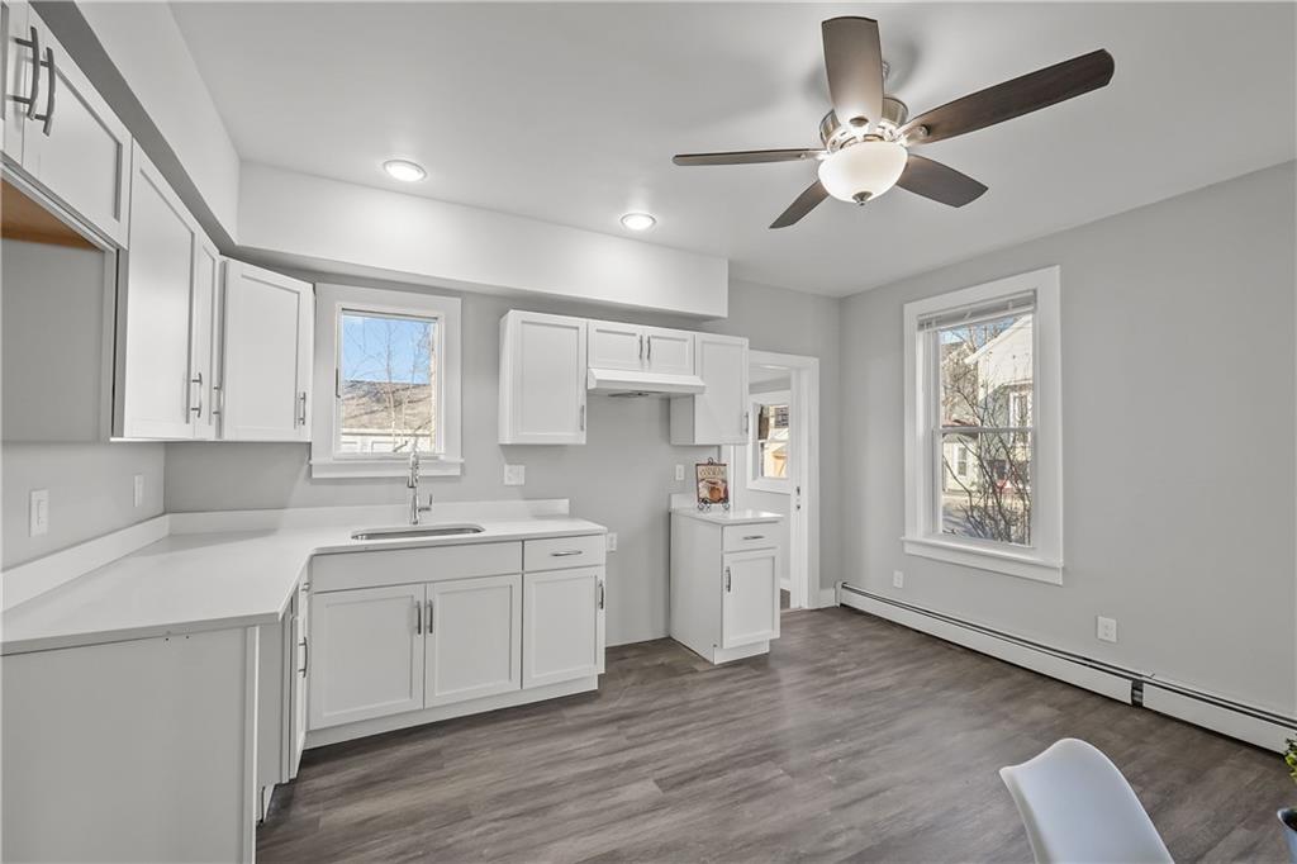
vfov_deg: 77.3
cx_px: 648
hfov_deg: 100.4
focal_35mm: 15
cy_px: 432
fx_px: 540
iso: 400
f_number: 7.1
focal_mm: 10
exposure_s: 1/15
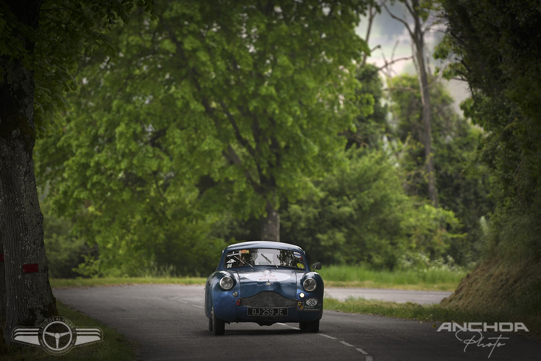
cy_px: 180
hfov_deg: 6.9
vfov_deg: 4.6
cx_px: 270
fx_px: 4507
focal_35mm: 300
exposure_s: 1/1000
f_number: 2.8
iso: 400
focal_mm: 200
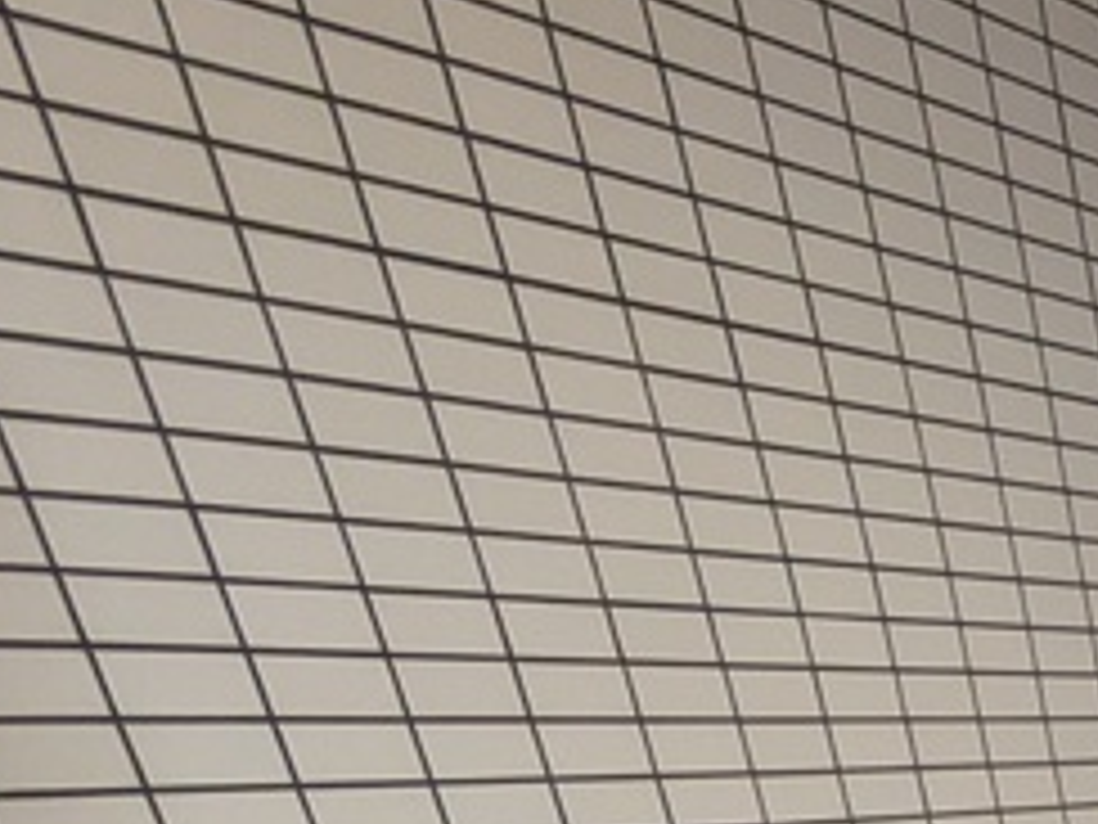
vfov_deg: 19.2
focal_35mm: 55
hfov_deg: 21.3
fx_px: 1745
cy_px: 1526
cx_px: 2023
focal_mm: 1.83
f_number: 2.2
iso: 73
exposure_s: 1/40
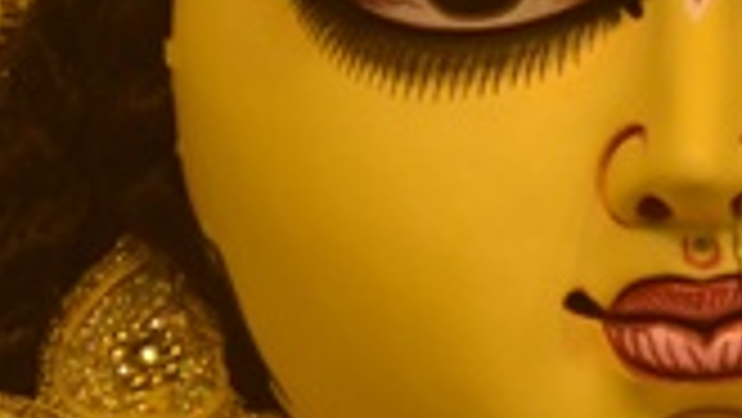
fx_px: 38837
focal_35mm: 1973
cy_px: -45
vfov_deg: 0.6
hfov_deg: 1.1
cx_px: 755
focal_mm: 260
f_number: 5.6
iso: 500
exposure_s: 1/500
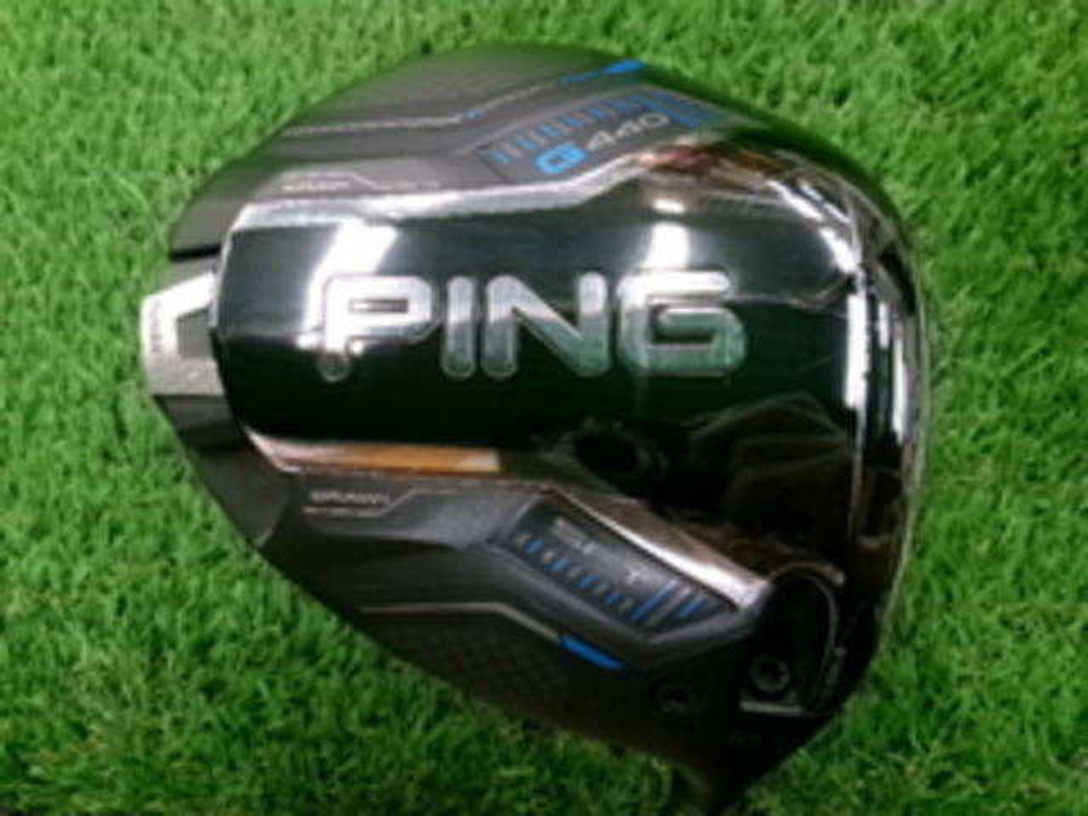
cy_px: 408
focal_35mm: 28
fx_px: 880
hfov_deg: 63.4
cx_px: 544
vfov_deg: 49.7
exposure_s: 1/34
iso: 800
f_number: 3.9
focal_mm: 5.1
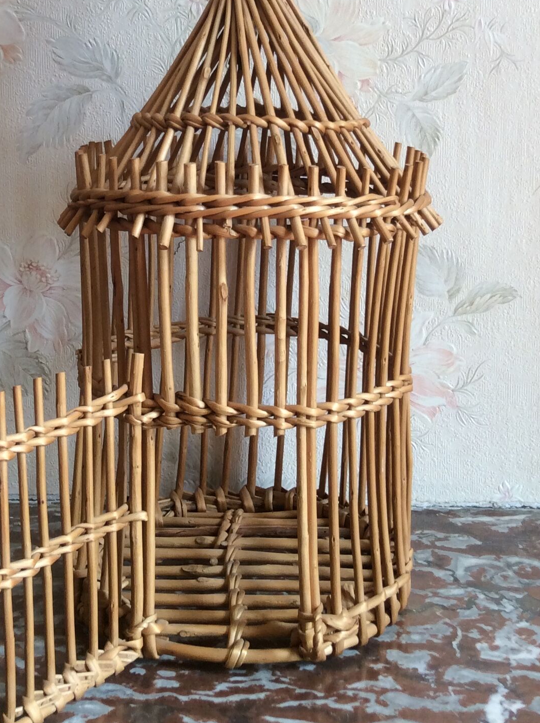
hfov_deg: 25.2
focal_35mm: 58
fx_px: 1210
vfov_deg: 32.7
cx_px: 252
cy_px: 187
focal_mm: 3.3
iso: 32
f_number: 2.4
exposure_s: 1/33
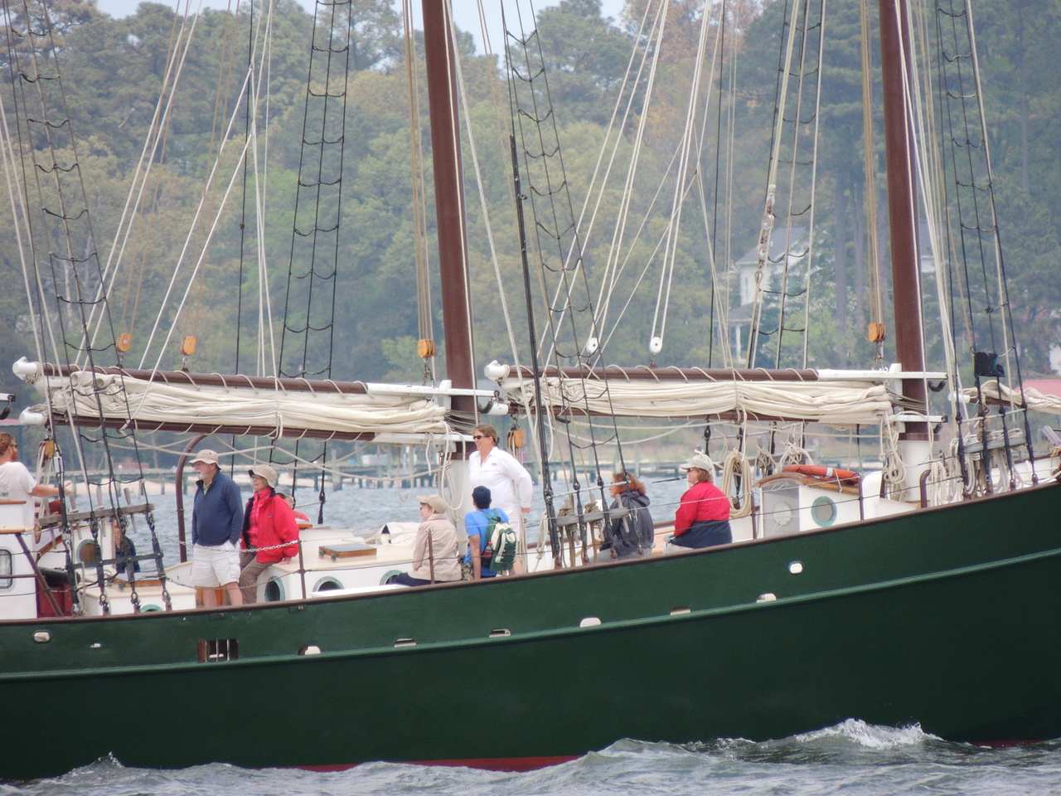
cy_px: 398
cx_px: 530
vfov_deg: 1.5
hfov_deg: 2.0
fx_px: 30651
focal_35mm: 1000
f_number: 5.9
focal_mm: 180
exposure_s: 1/500
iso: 280
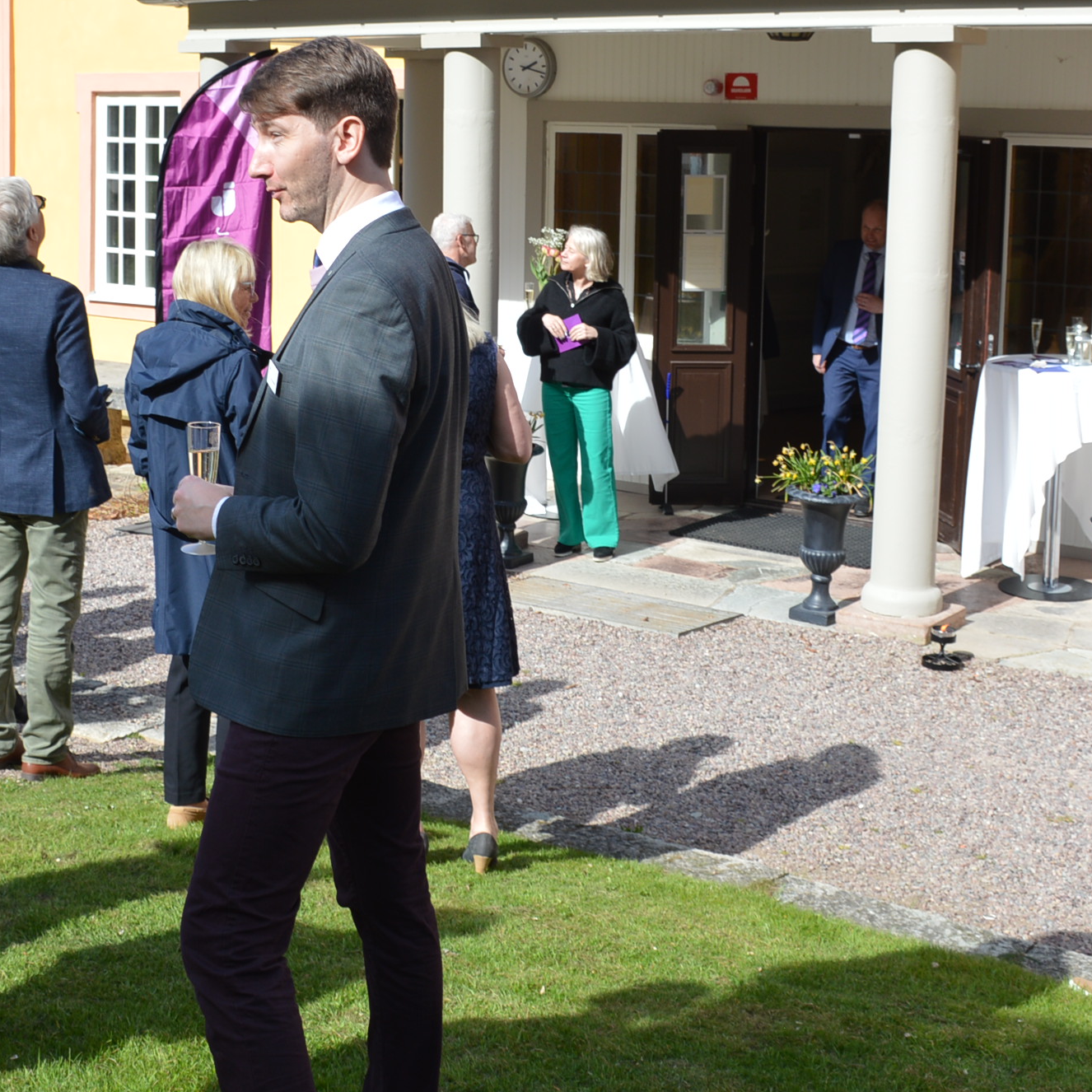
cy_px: 414
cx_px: 430
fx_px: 1856
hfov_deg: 32.7
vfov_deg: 32.6
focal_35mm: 52
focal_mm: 18
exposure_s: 1/200
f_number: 7.1
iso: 100
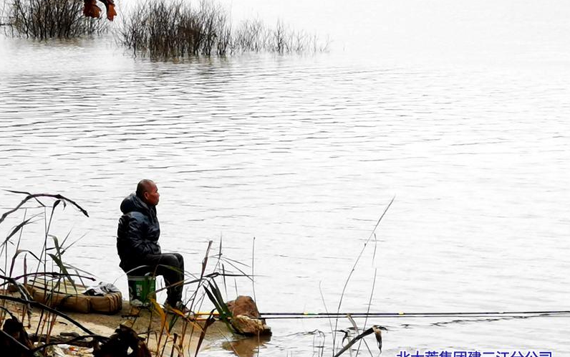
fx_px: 3807
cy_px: 170
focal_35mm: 245
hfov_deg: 8.6
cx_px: 285
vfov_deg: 5.4
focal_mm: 7.48
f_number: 2.4
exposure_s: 1/381
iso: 50
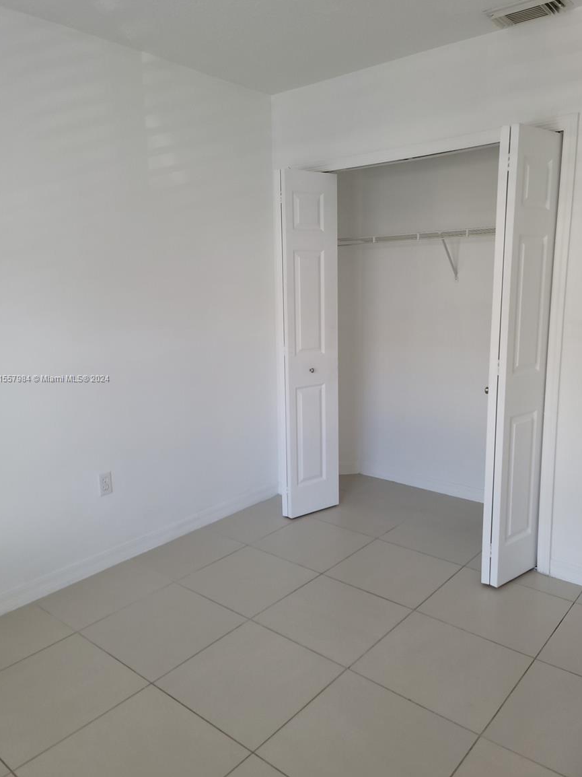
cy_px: 379
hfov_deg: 53.0
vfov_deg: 67.3
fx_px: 583
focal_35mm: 26
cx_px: 289
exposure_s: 1/60
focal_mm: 7
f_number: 1.8
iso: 64
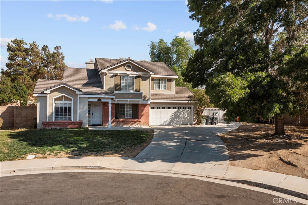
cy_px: 102
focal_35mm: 28
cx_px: 154
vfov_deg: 46.4
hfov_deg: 65.5
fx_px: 239
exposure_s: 1/320
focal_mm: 10.26
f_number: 5.6
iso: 100
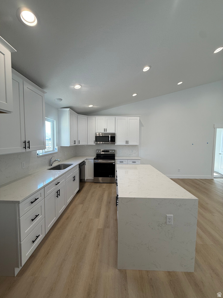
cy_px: 149
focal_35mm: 14
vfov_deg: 102.1
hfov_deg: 85.7
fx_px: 120
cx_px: 112
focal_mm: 2.22
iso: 64
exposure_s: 1/120
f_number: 2.2
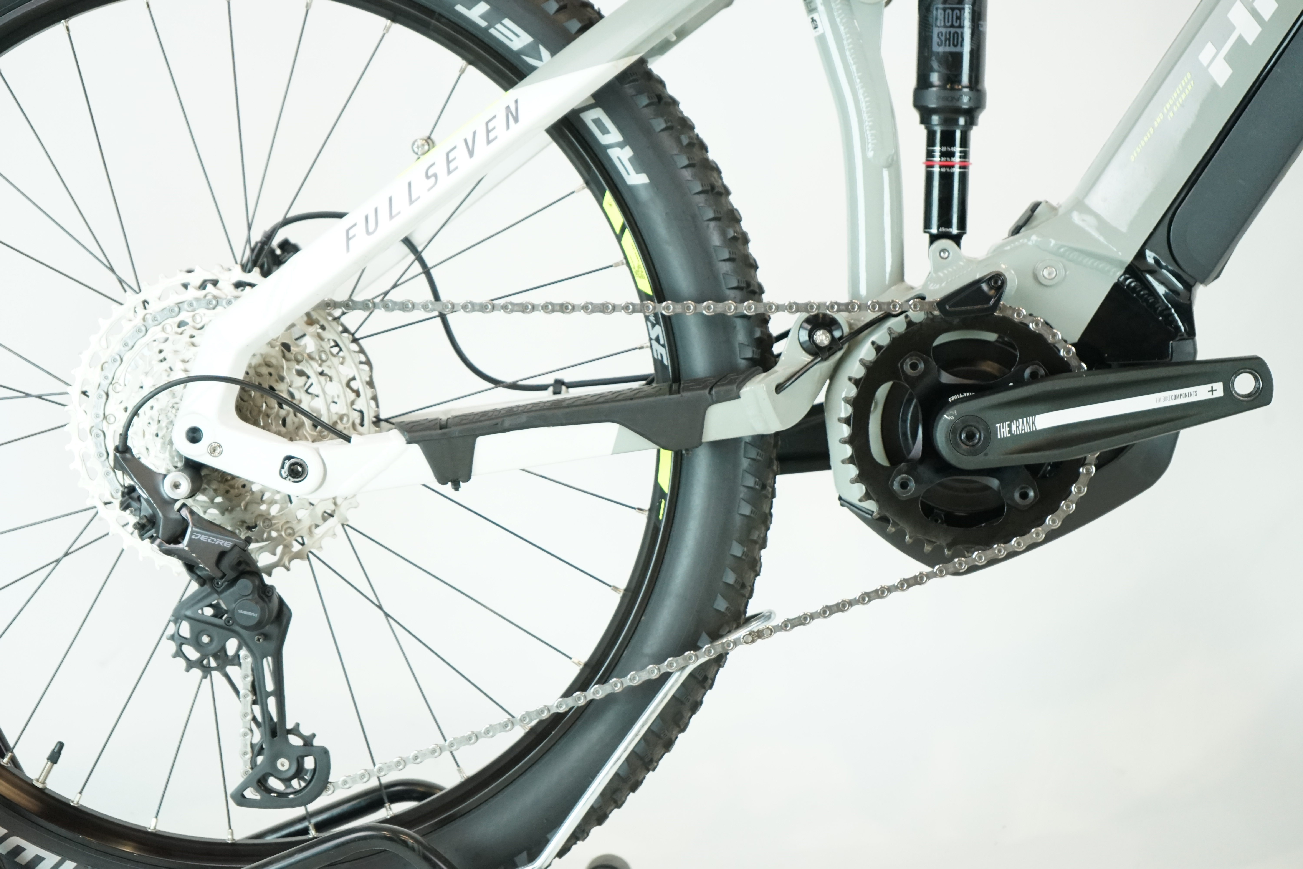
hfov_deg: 28.8
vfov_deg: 19.5
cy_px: 434
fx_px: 2533
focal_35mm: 70
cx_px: 652
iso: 2000
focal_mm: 70
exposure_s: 1/200
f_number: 5.6
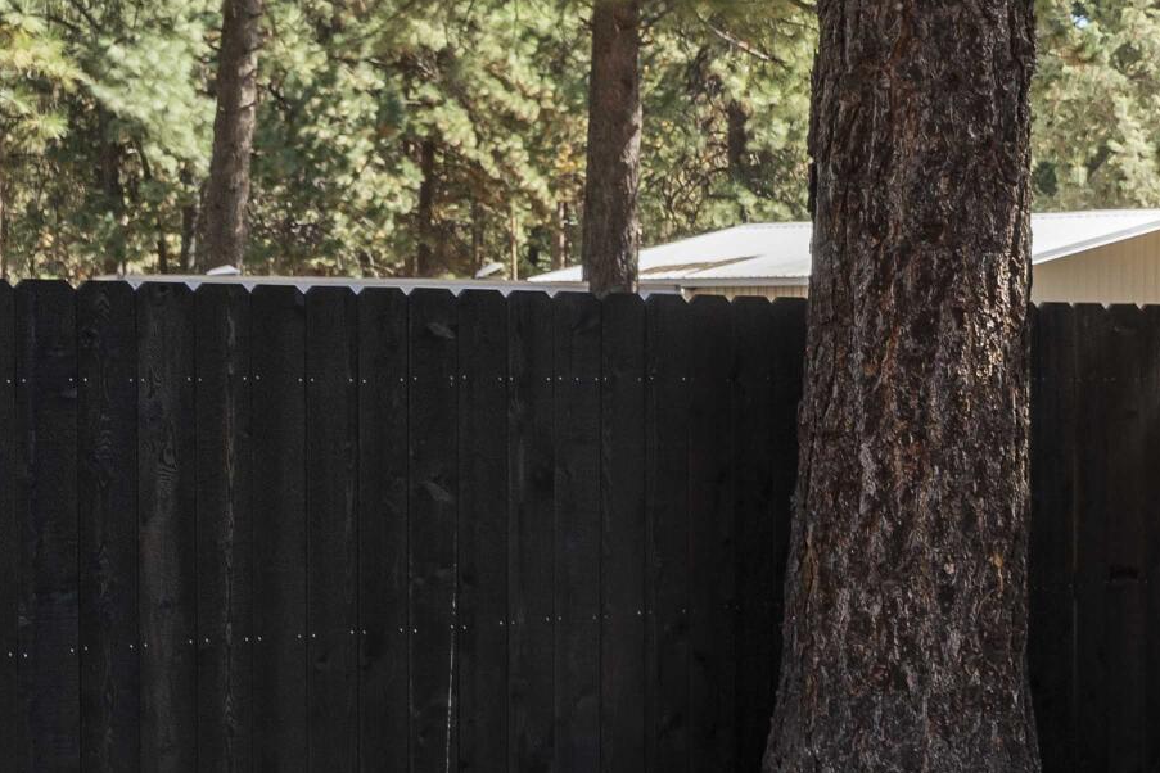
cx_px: 1923
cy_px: 419
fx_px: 2996
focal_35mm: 93
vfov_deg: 14.7
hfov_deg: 18.4
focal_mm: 28
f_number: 6.3
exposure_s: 1/250
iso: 250
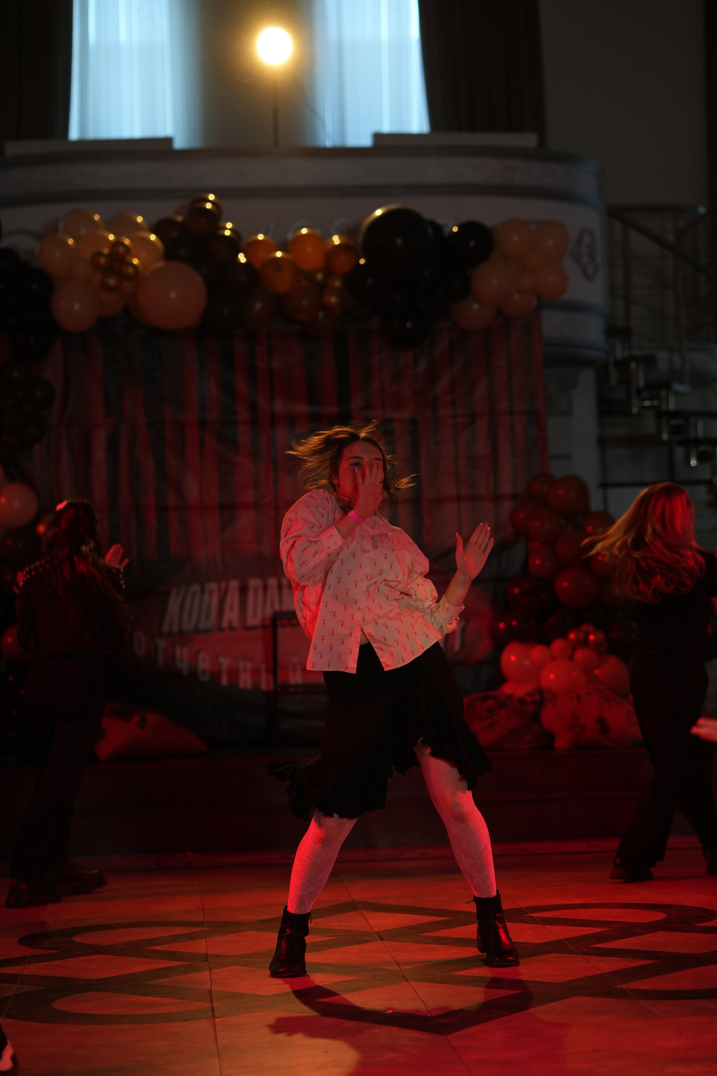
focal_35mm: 85
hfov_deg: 16.1
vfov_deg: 23.9
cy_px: 538
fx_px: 2539
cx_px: 358
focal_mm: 85
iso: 800
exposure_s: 1/400
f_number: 2.2
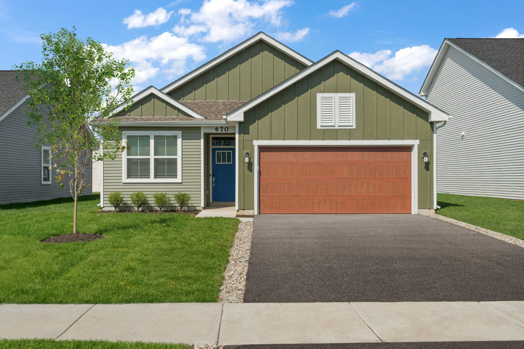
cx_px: 262
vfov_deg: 36.9
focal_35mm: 36
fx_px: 524
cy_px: 174
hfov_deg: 53.1
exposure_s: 1/800
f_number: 8
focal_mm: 24
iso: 400
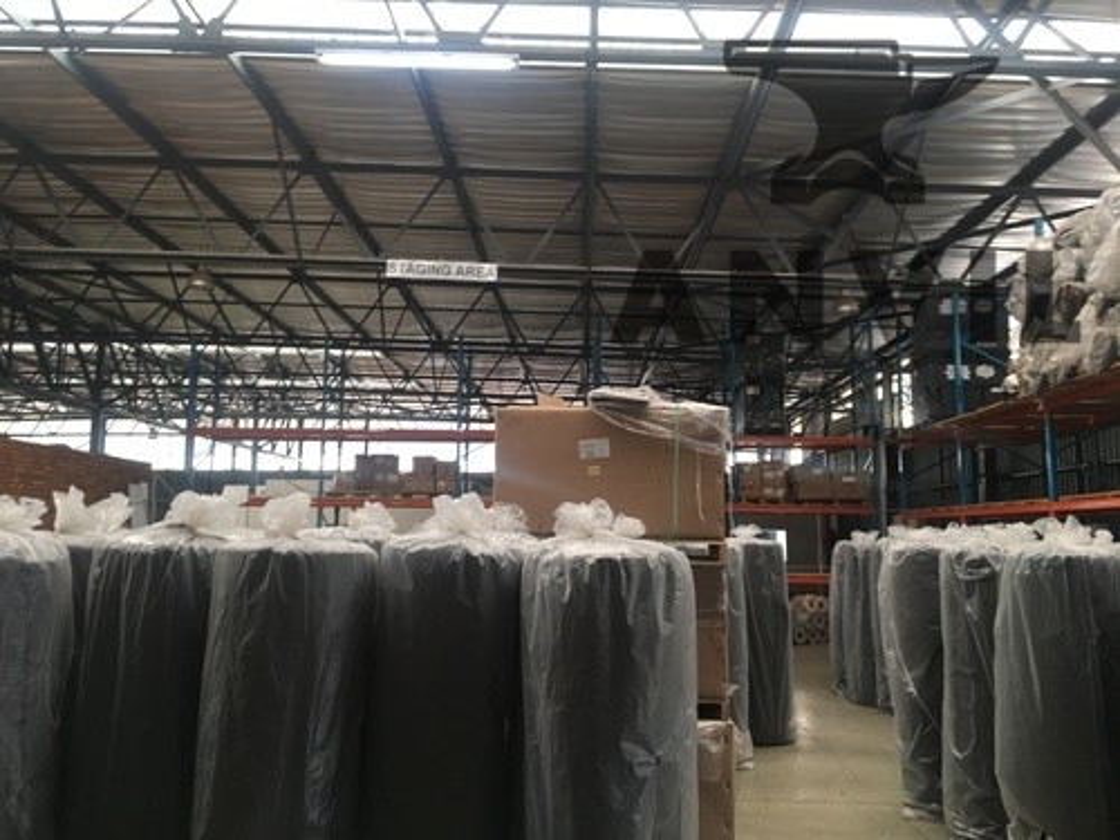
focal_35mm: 29
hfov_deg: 61.7
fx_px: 938
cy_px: 420
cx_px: 560
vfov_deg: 48.2
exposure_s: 1/50
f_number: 2.2
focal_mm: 4.15
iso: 32
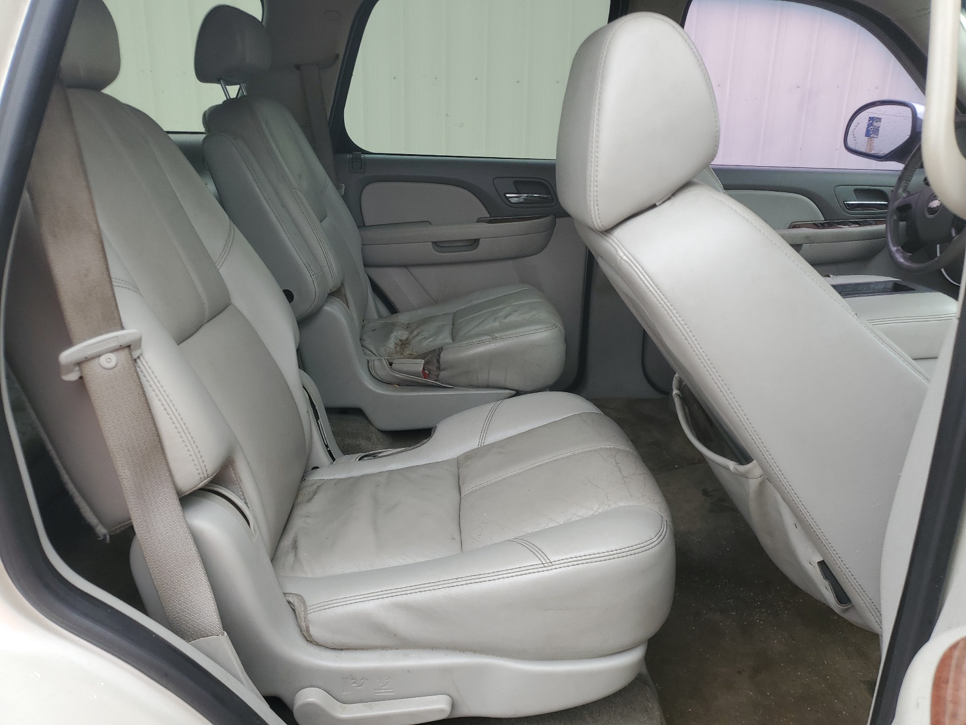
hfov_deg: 67.3
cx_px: 483
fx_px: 726
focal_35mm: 26
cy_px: 362
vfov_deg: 53.1
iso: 50
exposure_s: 1/312
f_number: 1.5
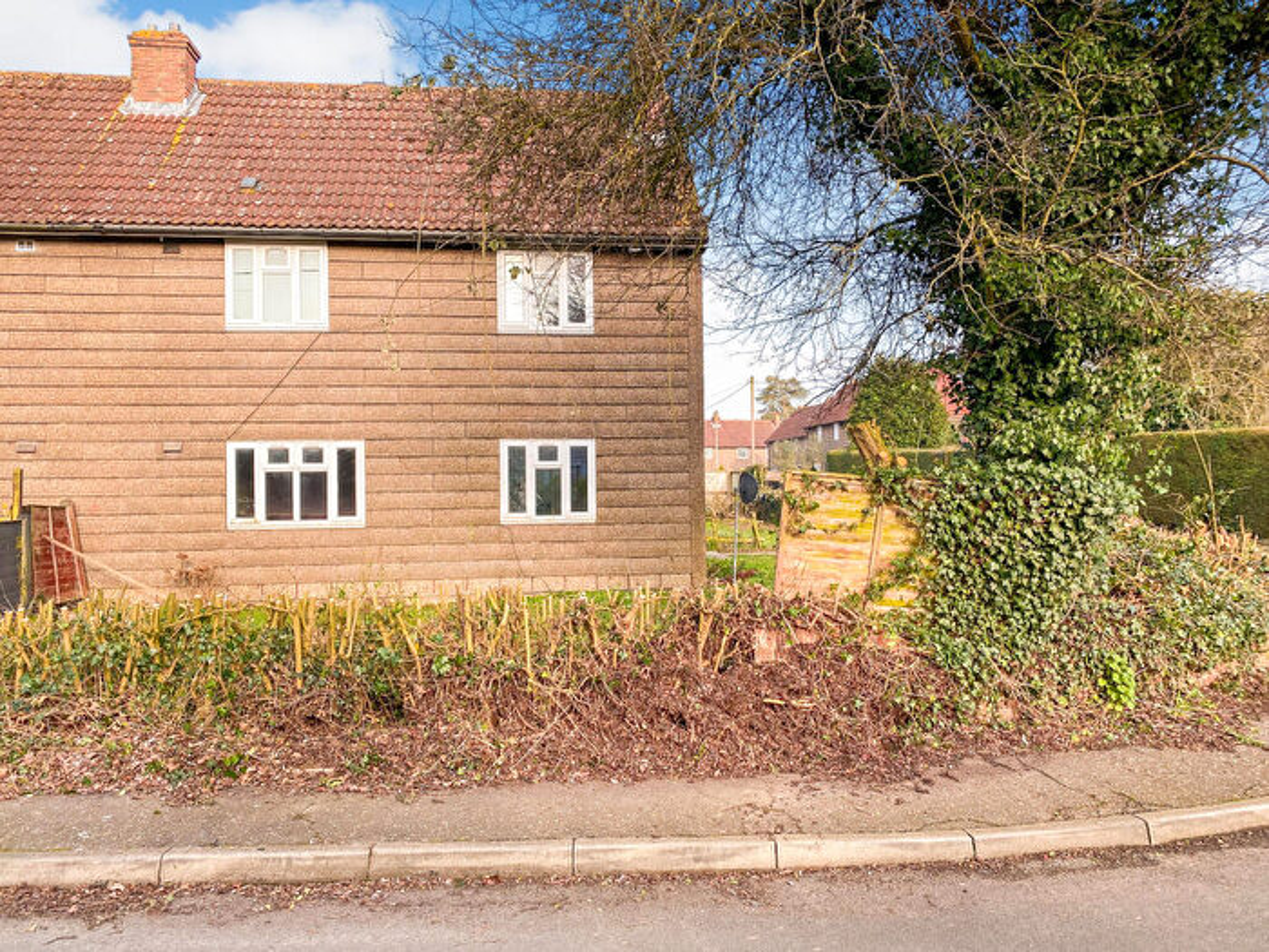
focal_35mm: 26
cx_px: 634
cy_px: 476
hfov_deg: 67.3
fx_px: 953
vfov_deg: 53.1
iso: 32
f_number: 1.8
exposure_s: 1/670
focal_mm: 4.25
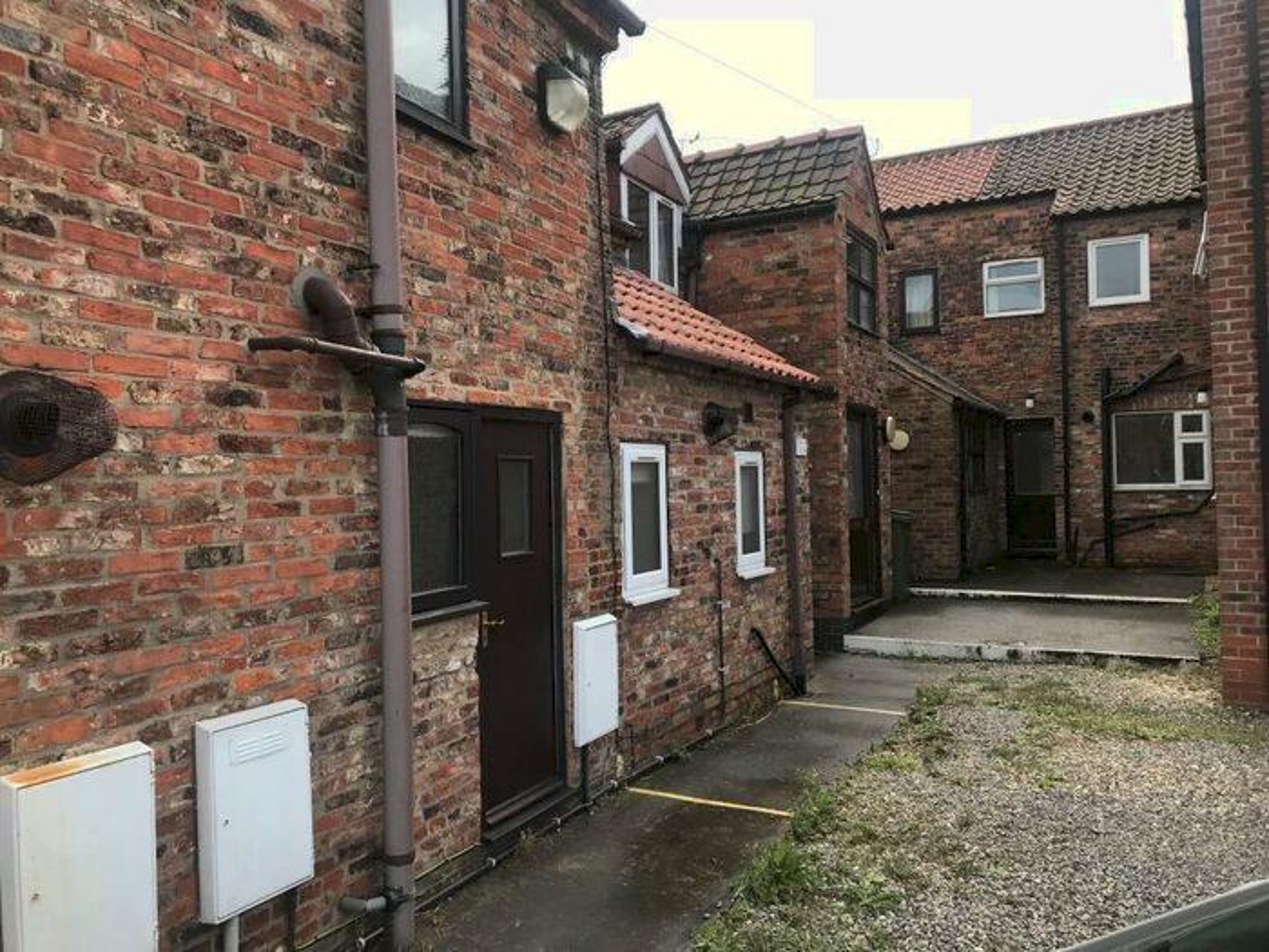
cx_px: 634
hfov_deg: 63.4
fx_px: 1026
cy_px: 476
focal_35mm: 28
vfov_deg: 49.7
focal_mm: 3.99
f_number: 1.8
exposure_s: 1/921
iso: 20
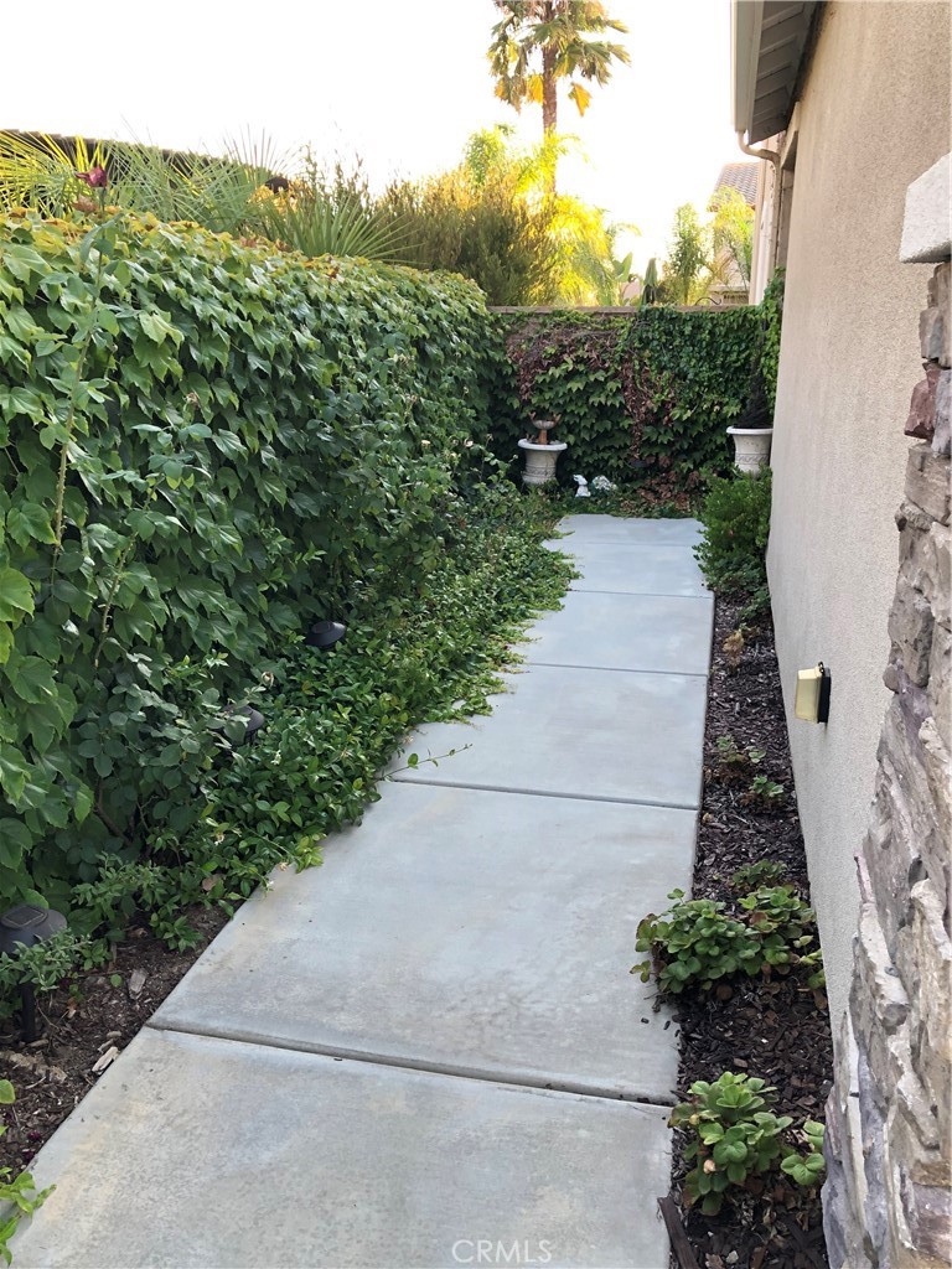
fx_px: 1027
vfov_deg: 63.4
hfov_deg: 49.7
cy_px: 634
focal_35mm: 28
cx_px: 476
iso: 40
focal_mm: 3.99
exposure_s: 1/120
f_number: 1.8
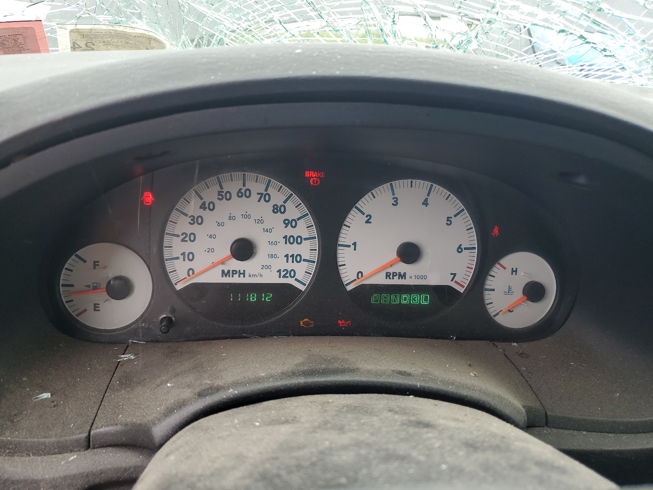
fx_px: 490
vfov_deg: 53.1
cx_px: 326
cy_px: 245
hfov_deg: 67.3
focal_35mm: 26
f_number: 1.5
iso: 50
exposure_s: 1/152
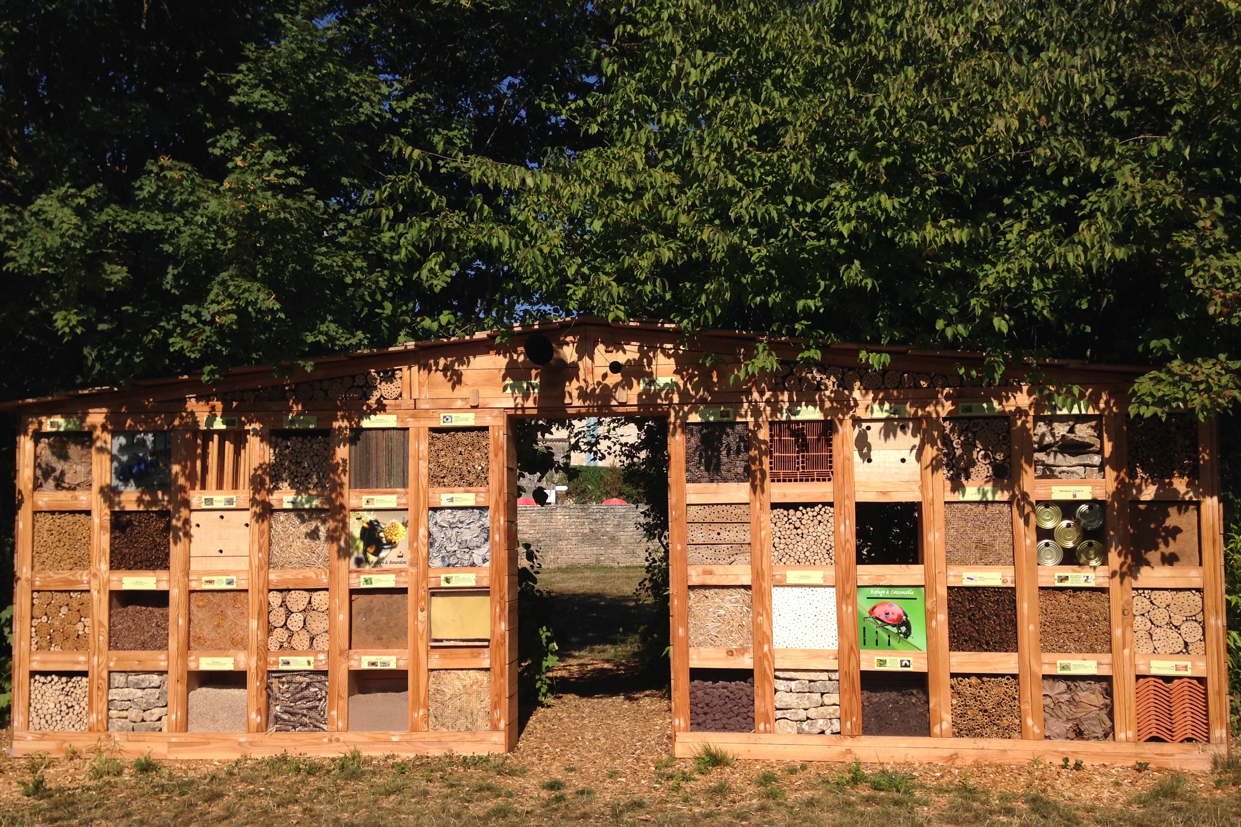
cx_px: 620
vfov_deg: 37.8
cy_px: 472
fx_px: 1206
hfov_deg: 54.4
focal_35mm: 35
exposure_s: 1/3012
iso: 50
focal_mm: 4.12
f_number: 2.4
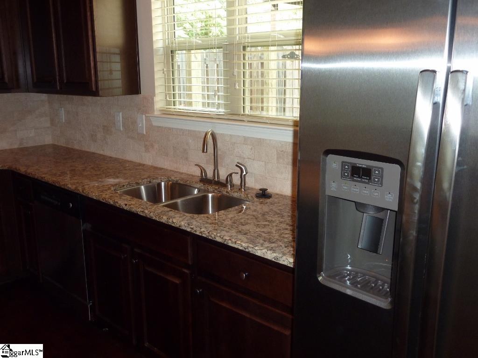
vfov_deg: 44.2
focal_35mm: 32
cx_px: 239
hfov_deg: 56.8
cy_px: 179
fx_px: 442
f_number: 3.5
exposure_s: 1/30
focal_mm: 5.3
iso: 200
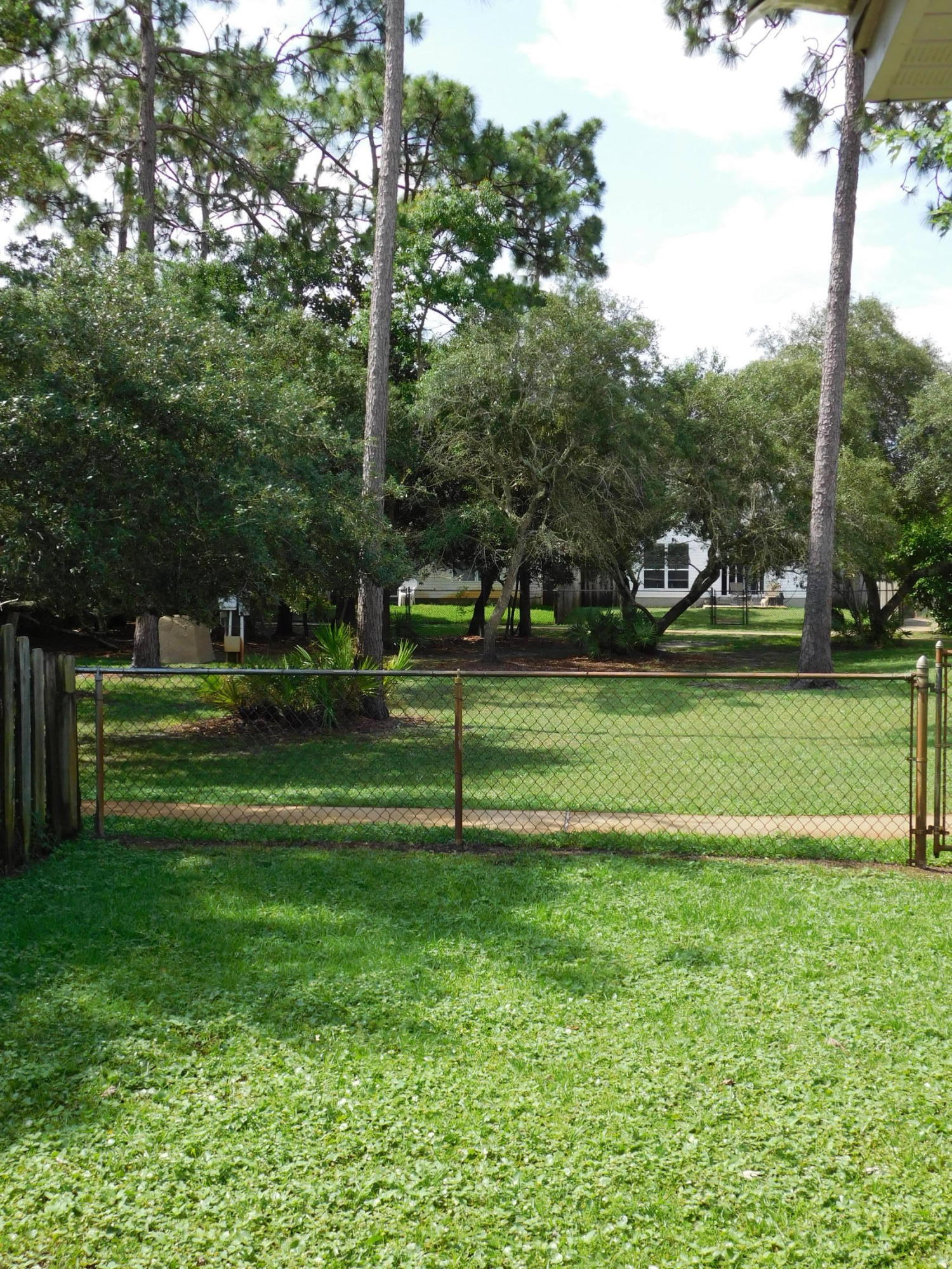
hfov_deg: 32.2
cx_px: 476
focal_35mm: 45
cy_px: 634
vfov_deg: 42.1
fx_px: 1650
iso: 125
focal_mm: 8
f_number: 3.7
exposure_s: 1/640
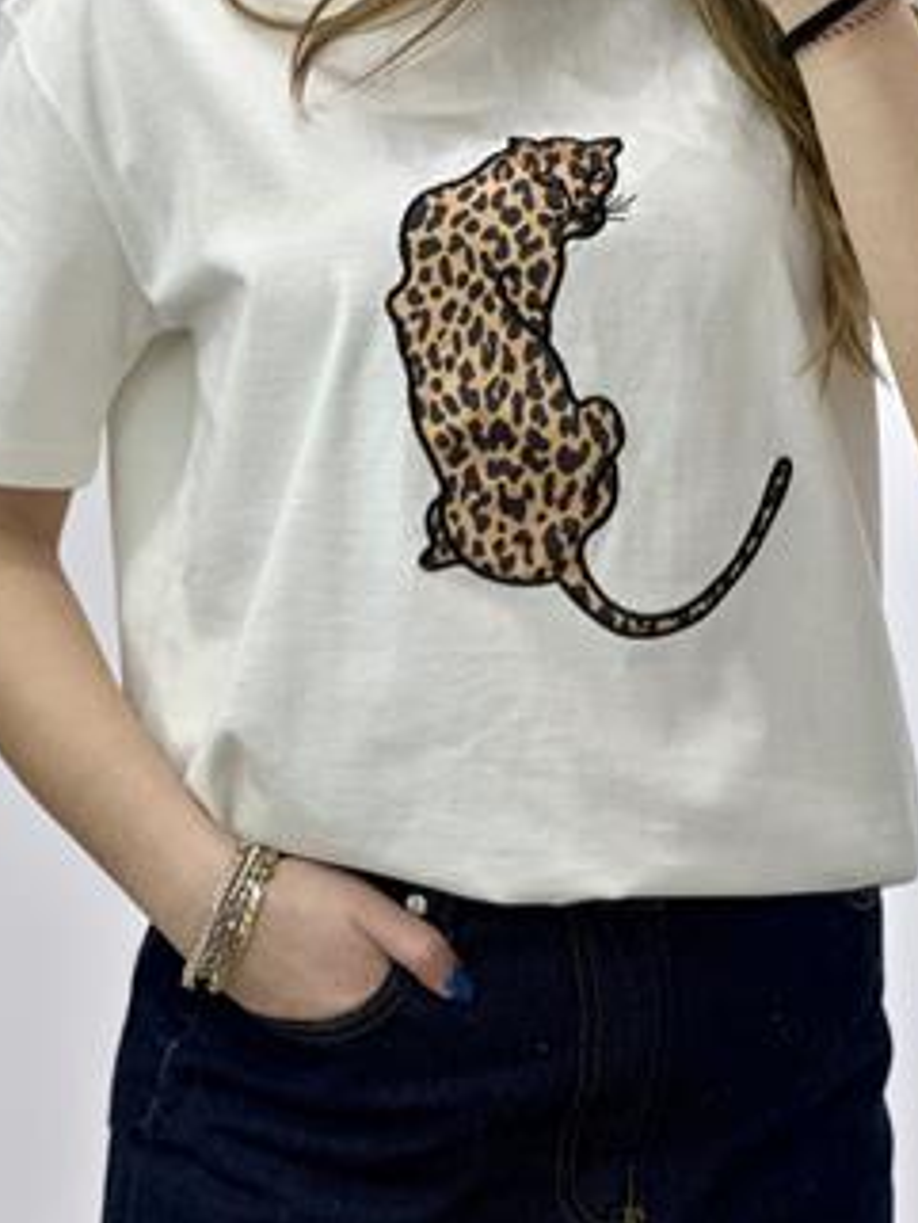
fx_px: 3392
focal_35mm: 96
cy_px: 530
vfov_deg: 20.4
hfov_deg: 15.4
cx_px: 449
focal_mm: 9
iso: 64
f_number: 2.8
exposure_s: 1/100
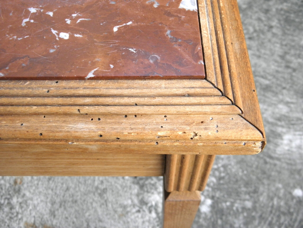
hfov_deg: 49.0
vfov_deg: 37.7
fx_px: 333
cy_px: 114
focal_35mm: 38
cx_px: 152
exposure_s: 1/40
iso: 160
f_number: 3.7
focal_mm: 6.8
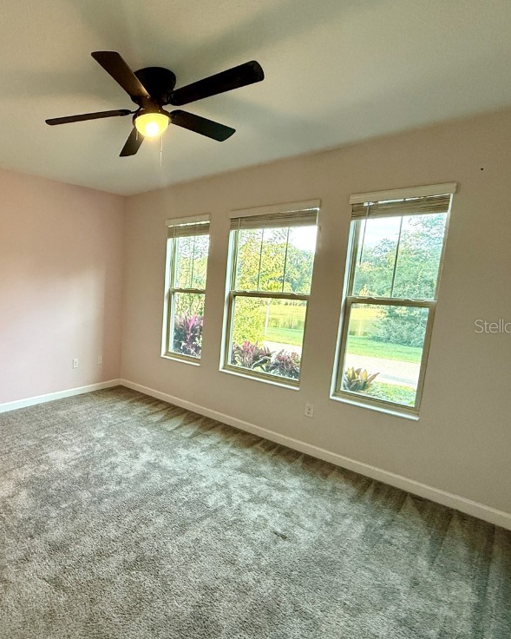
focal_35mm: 19
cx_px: 112
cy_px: 326
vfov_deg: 83.3
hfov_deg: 65.3
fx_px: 359
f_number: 2.2
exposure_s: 1/120
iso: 400
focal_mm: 2.22
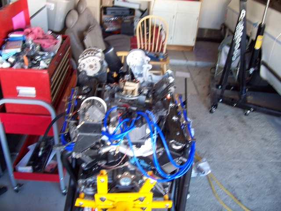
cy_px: 106
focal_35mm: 34
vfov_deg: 41.8
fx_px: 276
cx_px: 140
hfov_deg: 54.0
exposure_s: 1/30
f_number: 2.7
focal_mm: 5.6
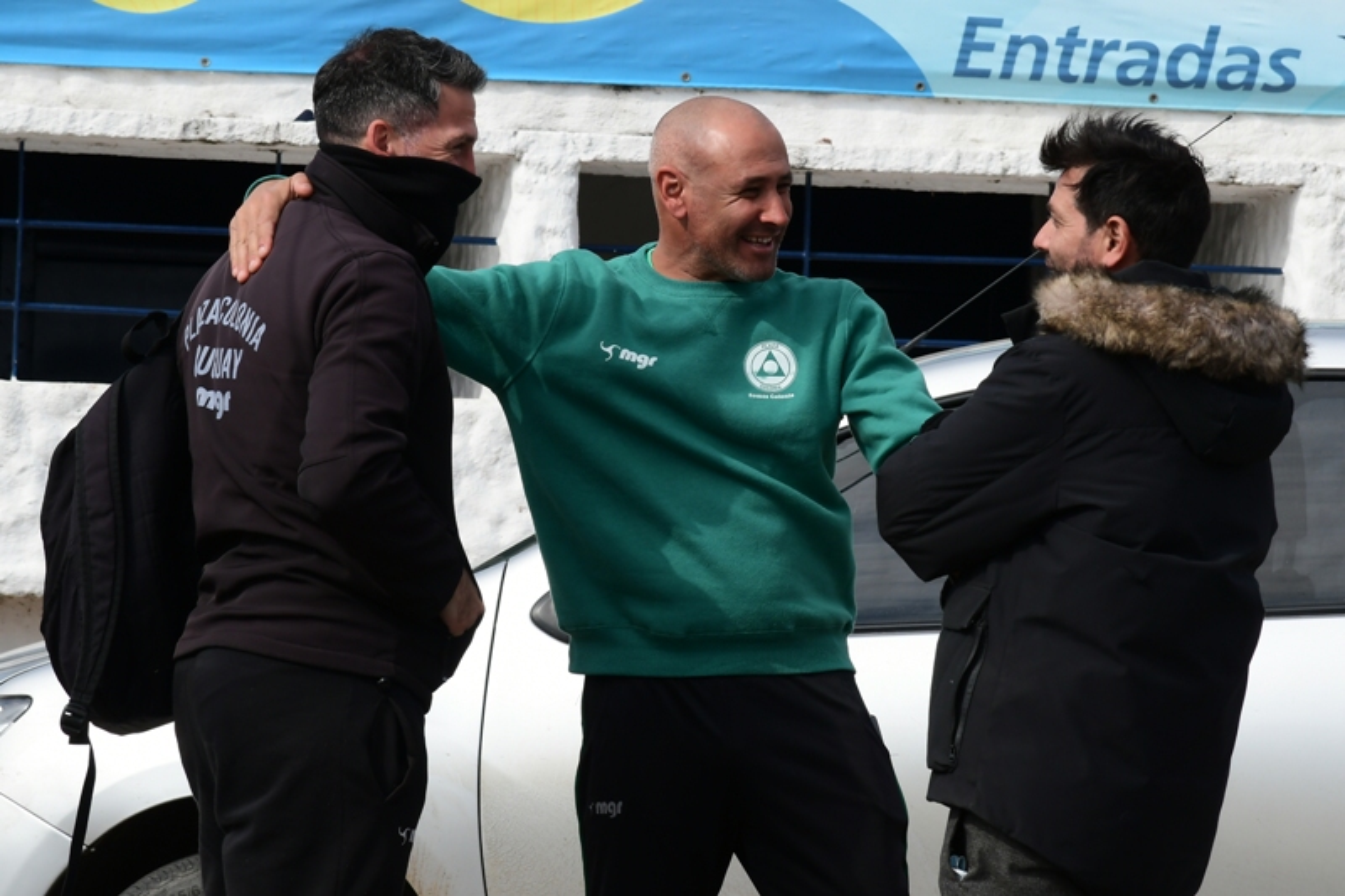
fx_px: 6723
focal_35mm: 180
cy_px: 448
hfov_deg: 11.4
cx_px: 672
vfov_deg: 7.6
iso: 320
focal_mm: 120
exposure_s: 1/500
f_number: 10
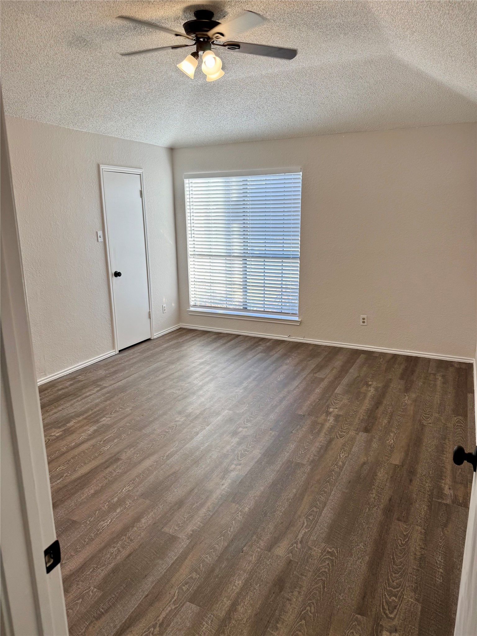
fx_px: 441
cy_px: 318
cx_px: 238
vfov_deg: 71.6
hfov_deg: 56.8
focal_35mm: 24
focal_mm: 6.76
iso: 64
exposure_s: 1/120
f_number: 1.78
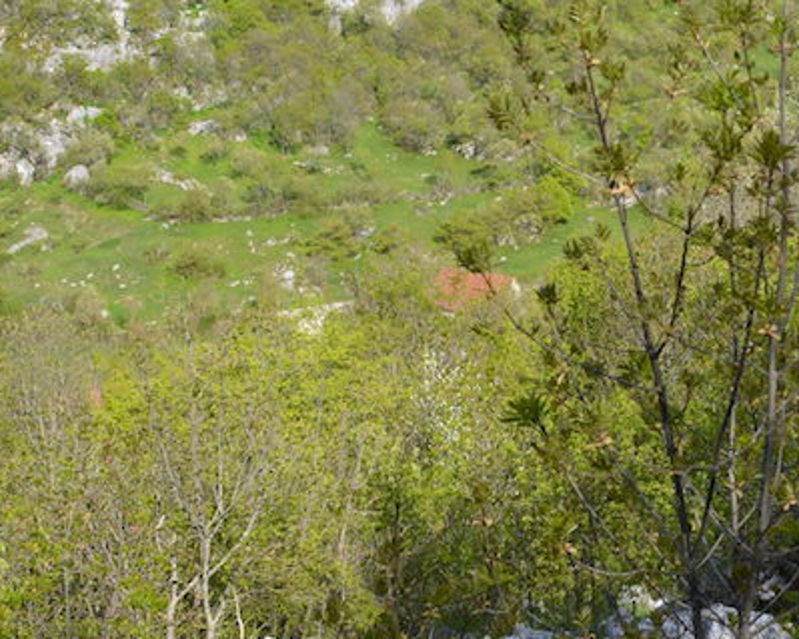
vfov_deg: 22.9
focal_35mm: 65
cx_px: 627
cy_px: 55
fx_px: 1537
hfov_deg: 28.6
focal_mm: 18
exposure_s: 1/200
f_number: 7.1
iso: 100
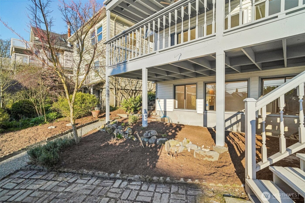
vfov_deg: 73.7
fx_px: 136
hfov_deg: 96.7
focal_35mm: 16
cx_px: 152
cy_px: 102
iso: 1600
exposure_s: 1/1250
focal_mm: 16
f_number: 8
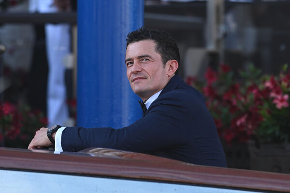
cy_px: 96
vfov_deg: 4.6
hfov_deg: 6.9
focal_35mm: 300
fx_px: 2416
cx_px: 145
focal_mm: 300
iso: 800
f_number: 6.3
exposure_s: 1/1250
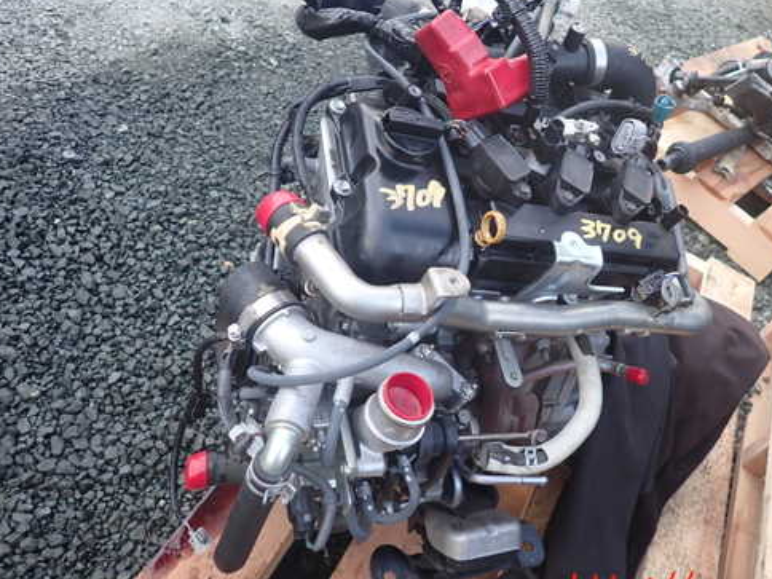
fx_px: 691
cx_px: 453
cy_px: 250
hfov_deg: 58.0
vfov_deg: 45.3
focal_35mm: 31
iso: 200
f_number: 2
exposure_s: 1/60
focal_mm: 4.5
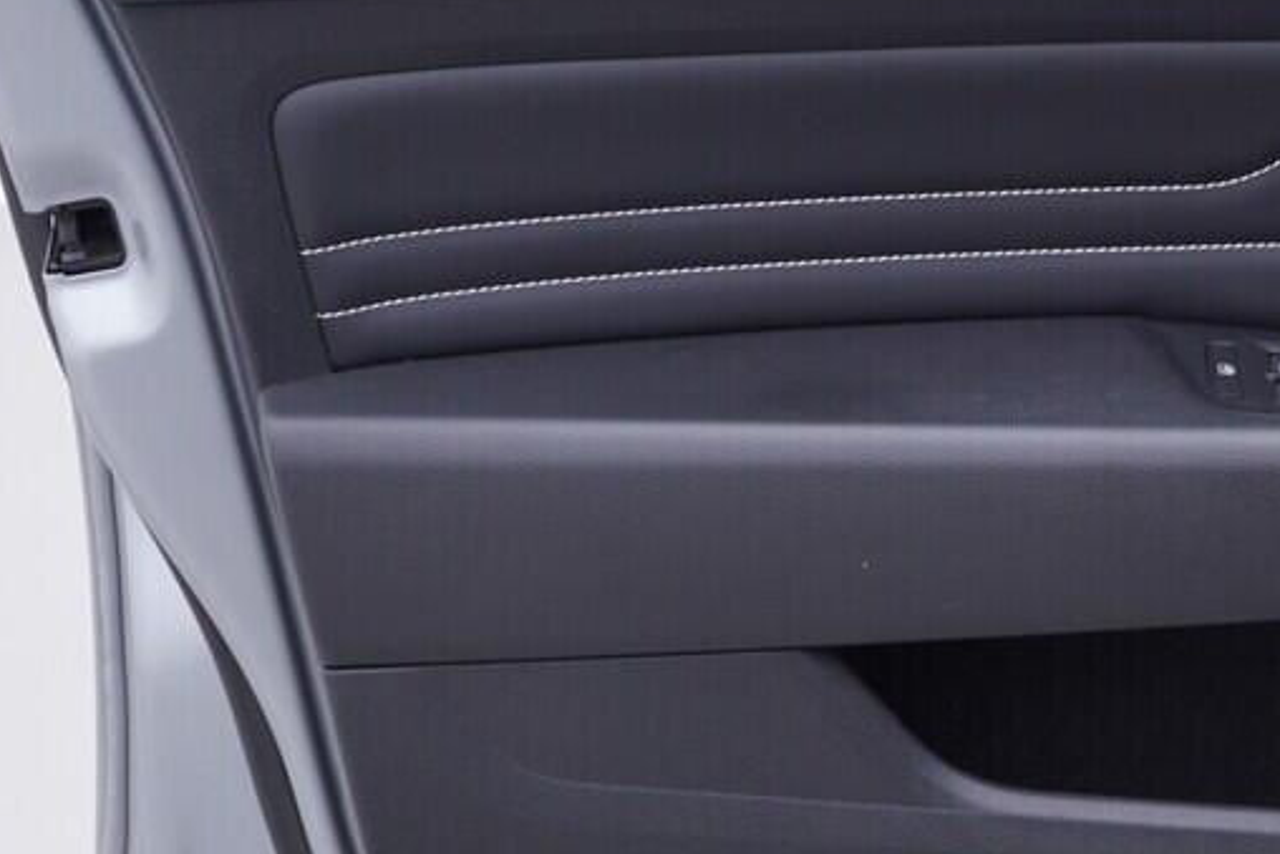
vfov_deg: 13.4
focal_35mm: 102
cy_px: 292
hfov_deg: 19.5
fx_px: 3627
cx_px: 1225
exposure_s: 1/50
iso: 125
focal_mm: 24
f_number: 3.2
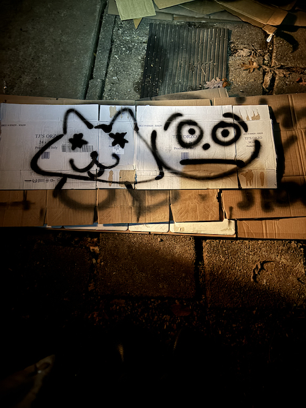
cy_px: 204
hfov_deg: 53.0
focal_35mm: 26
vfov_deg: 67.3
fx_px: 307
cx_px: 153
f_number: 1.6
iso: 1600
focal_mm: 5.96
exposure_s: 1/5
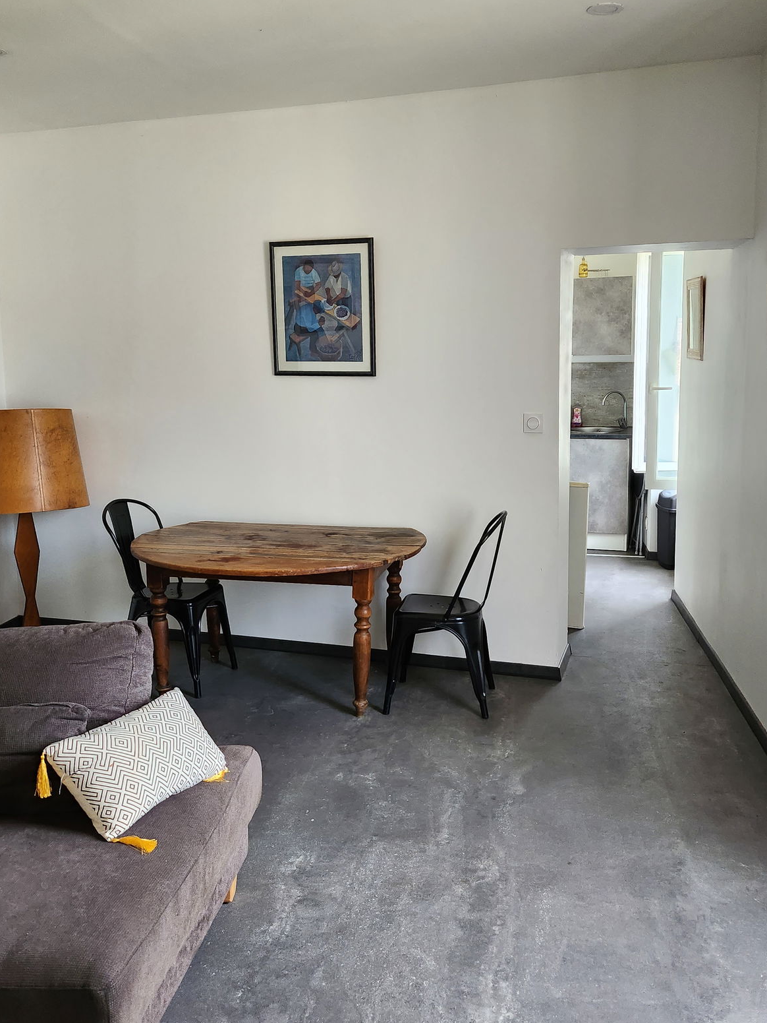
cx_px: 397
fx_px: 975
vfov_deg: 55.3
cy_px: 473
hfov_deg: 43.0
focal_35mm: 33
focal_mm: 5
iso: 250
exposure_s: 1/180
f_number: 1.8
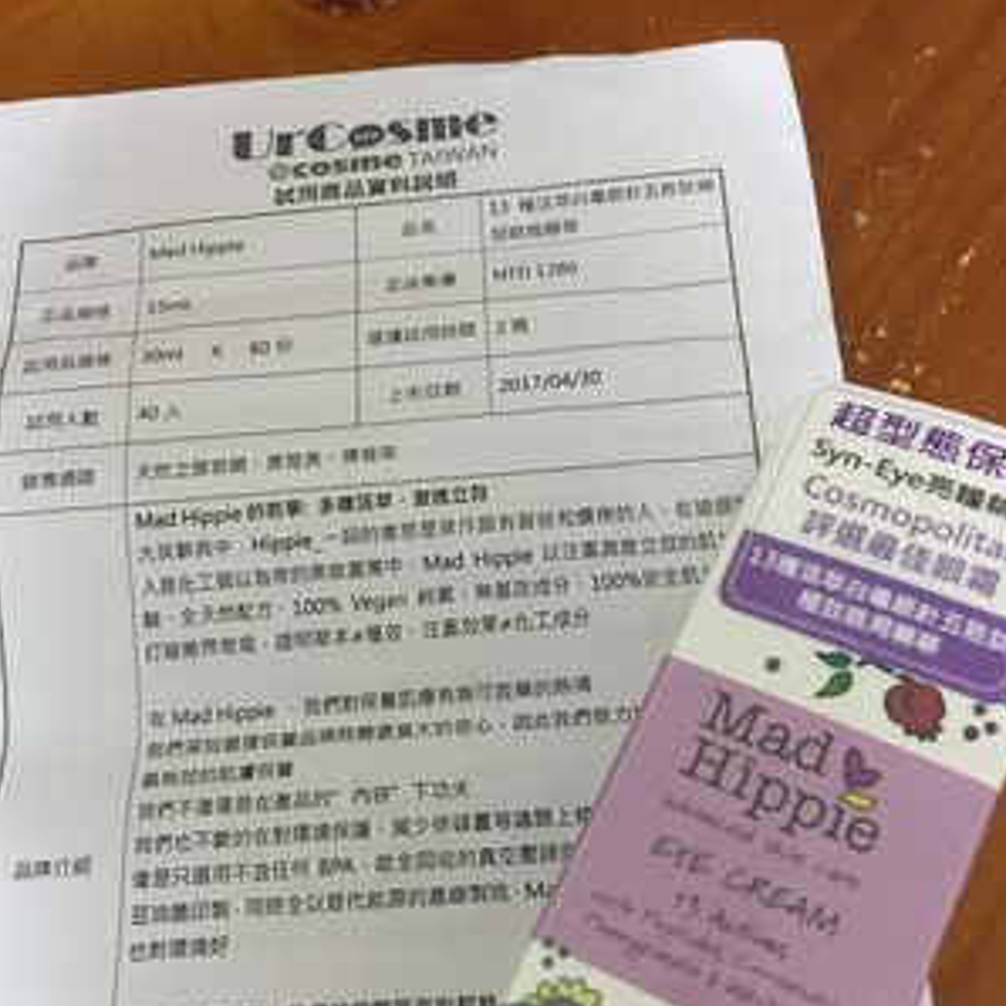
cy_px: 673
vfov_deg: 42.2
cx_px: 517
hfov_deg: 42.8
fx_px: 1282
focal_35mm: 39
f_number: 2.2
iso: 125
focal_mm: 4.15
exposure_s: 1/15
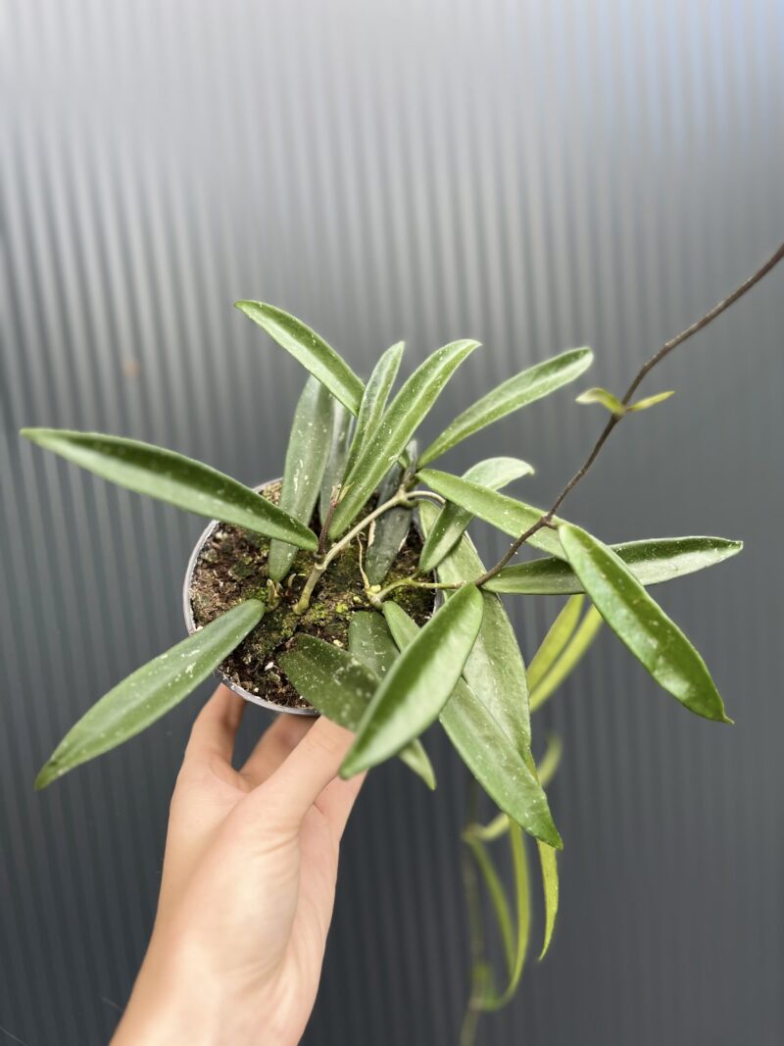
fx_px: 785
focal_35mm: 26
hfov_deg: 53.1
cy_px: 523
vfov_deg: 67.3
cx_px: 392
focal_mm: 5.1
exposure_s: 1/121
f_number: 1.6
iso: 40
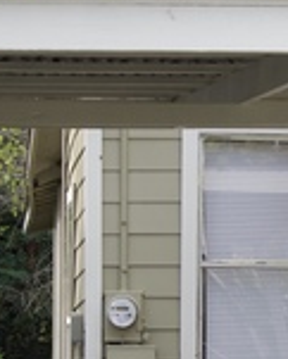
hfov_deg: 4.6
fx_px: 3491
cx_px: 612
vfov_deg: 5.9
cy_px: 244
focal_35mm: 328
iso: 320
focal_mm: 55
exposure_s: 1/250
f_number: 8
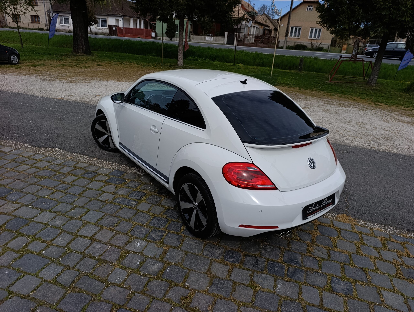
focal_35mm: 23
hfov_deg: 73.8
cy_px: 156
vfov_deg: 59.0
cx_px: 207
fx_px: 275
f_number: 1.6
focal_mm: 6.14
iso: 50
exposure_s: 1/1189
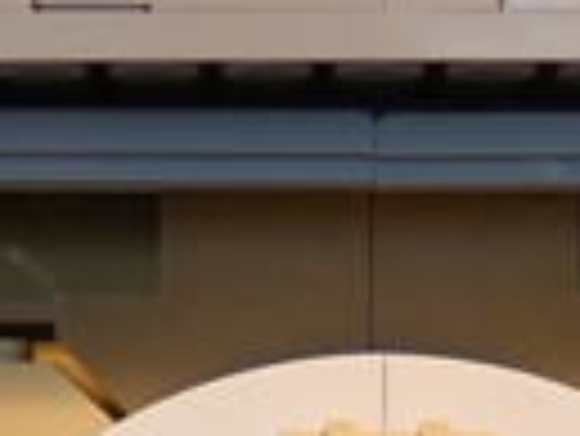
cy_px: 1002
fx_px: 2801
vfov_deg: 8.3
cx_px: 342
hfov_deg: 11.8
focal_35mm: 167
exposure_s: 1/30
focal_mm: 4.8
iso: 100
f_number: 2.8
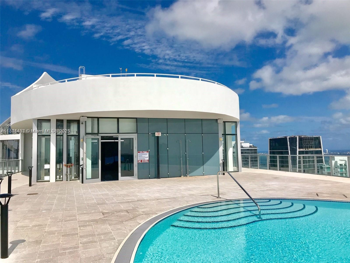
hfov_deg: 63.4
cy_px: 132
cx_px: 175
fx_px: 283
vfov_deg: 49.7
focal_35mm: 28
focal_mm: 3.99
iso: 20
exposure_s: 1/8772
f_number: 1.8
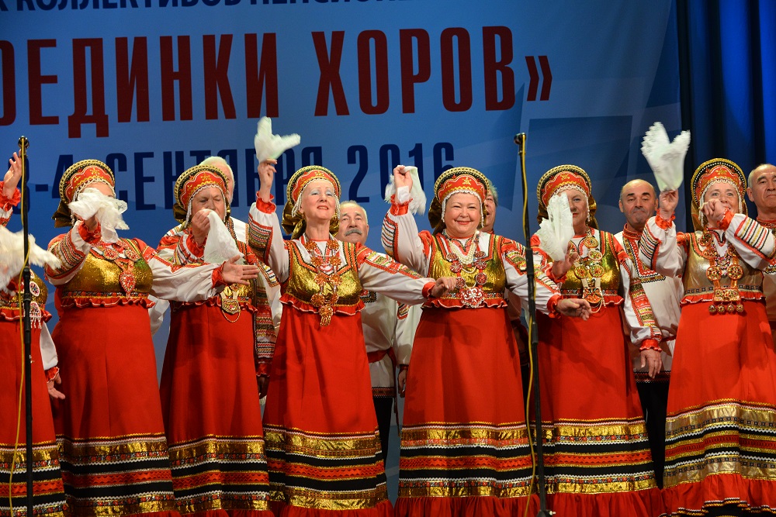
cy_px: 258
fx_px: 2501
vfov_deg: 11.8
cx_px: 388
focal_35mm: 116
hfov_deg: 17.6
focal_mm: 116
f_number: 7.1
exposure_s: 1/125
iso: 2000
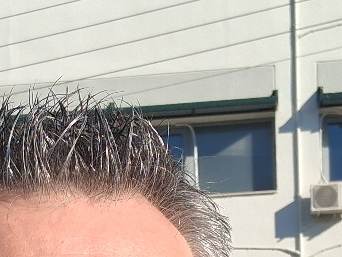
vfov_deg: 10.3
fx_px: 1324
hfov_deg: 14.6
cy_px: 481
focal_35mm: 134
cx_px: 48
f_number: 1.8
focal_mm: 3.98
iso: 25
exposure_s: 1/631
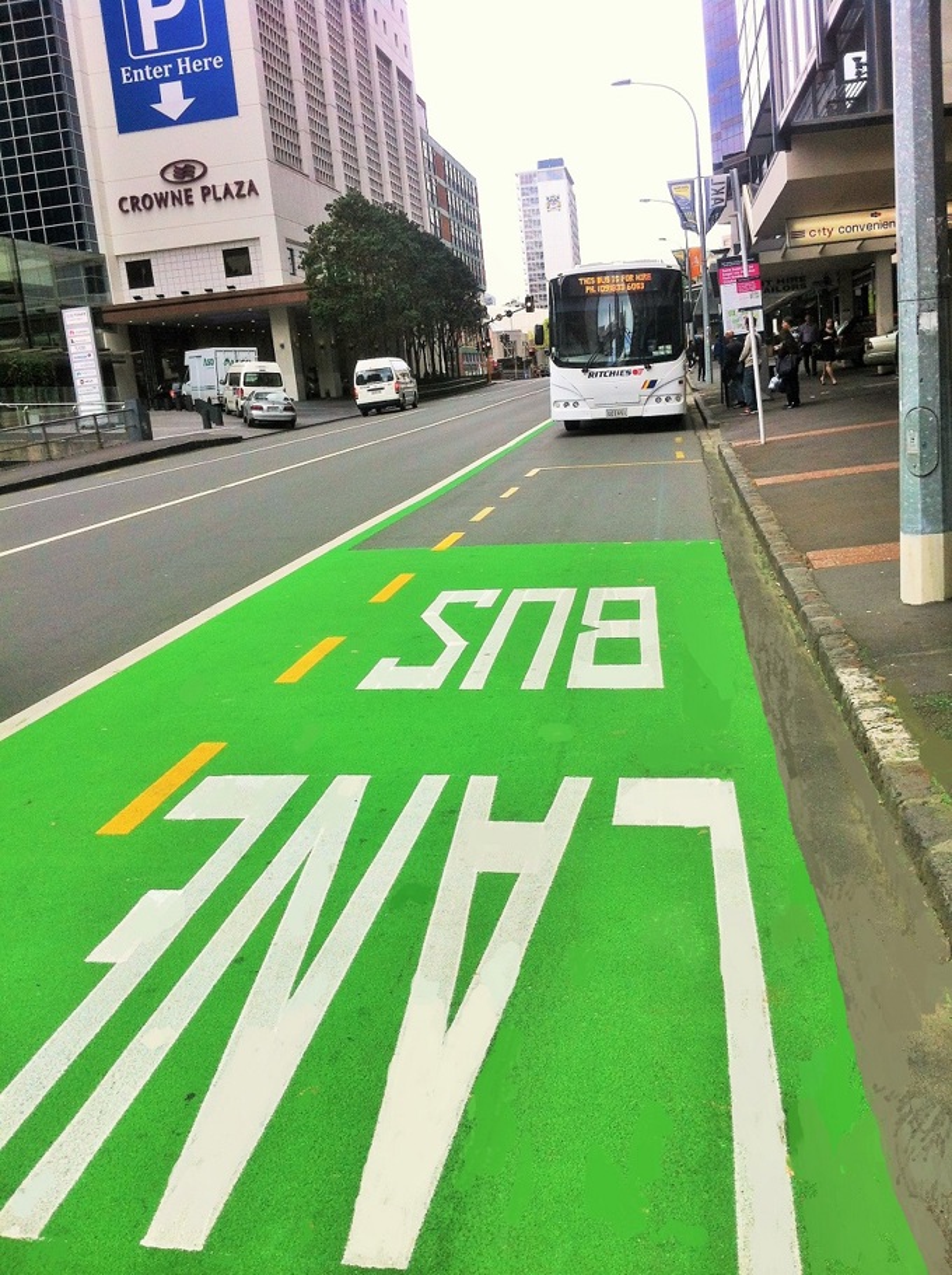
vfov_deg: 52.7
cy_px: 638
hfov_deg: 40.6
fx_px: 1286
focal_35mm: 35
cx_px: 476
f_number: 2.8
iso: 80
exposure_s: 1/600
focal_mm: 3.85
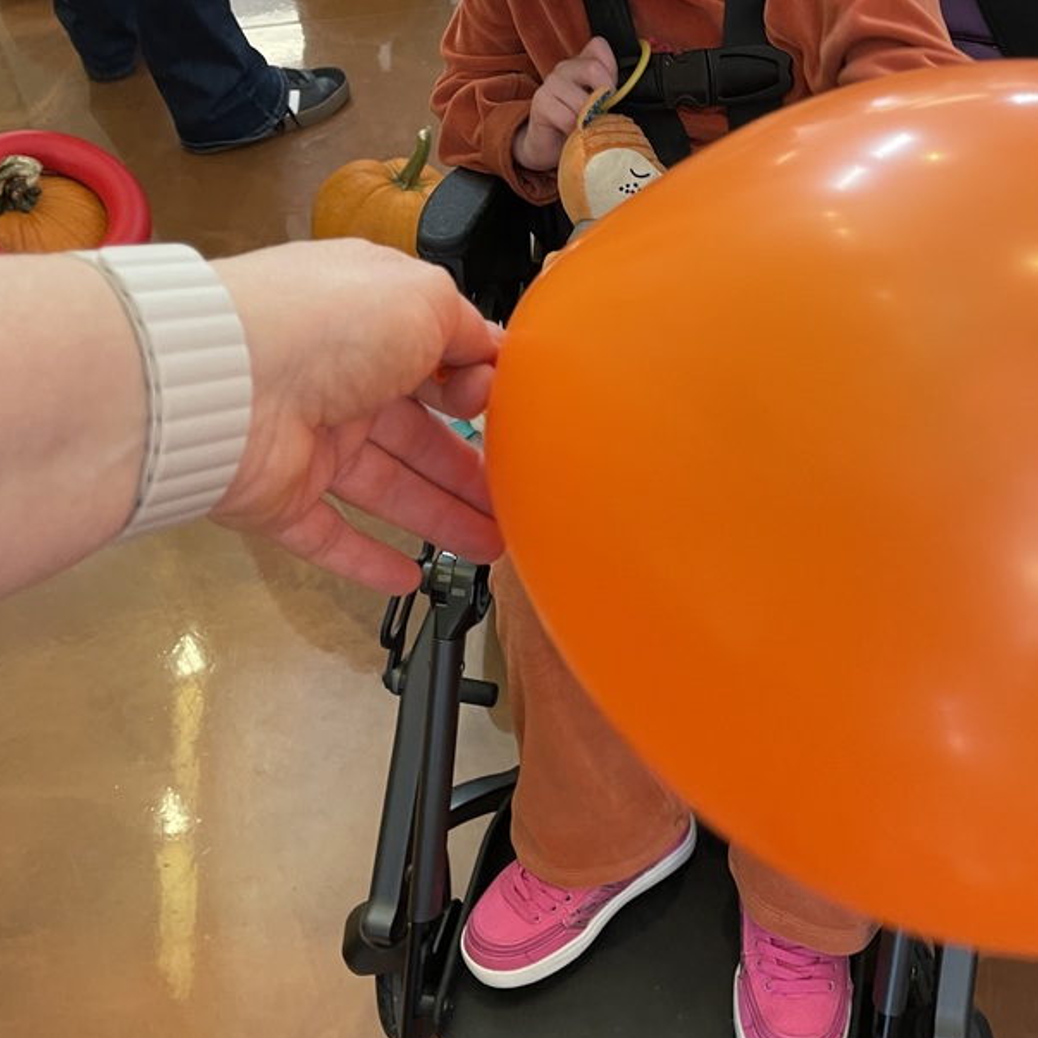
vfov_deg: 42.7
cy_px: 441
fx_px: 1323
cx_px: 649
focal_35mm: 39
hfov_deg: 42.5
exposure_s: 1/60
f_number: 1.6
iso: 160
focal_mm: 4.2
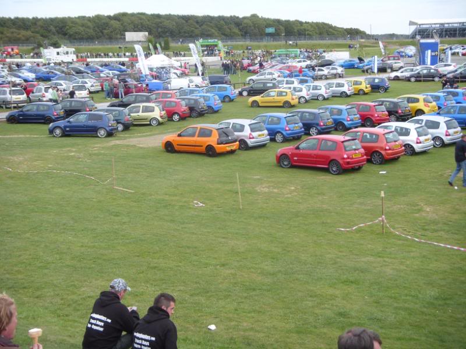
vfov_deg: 31.5
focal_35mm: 46
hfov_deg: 41.2
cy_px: 174
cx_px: 233
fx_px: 619
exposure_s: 1/228
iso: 50
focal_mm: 9.6
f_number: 3.9
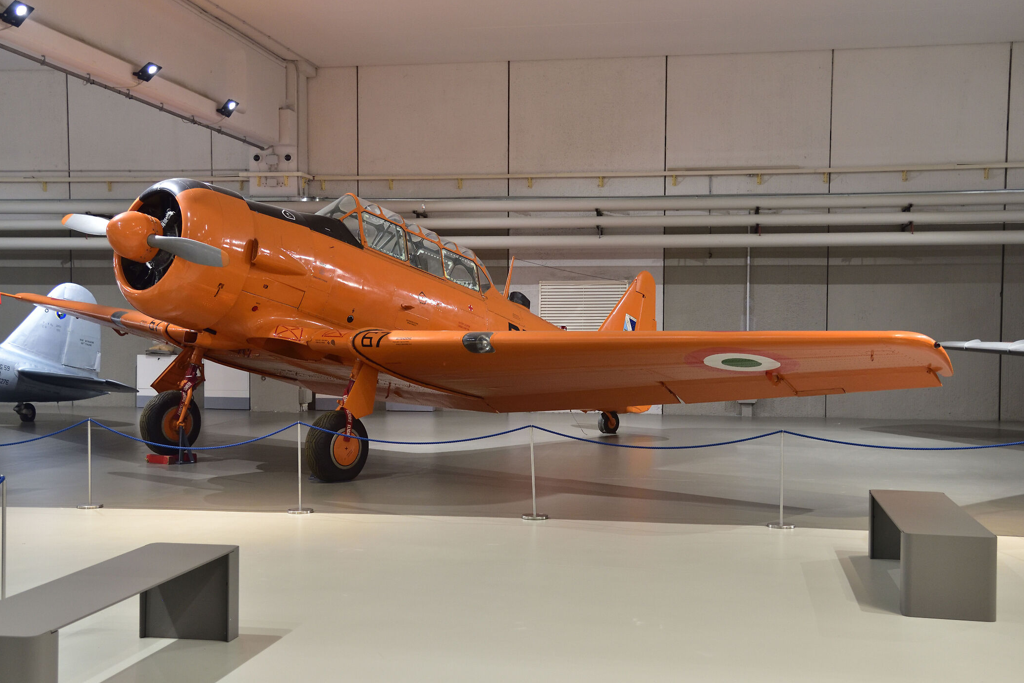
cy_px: 374
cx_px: 493
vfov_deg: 29.3
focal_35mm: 46
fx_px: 1309
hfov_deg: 42.7
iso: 1600
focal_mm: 40
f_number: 4.5
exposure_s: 1/80
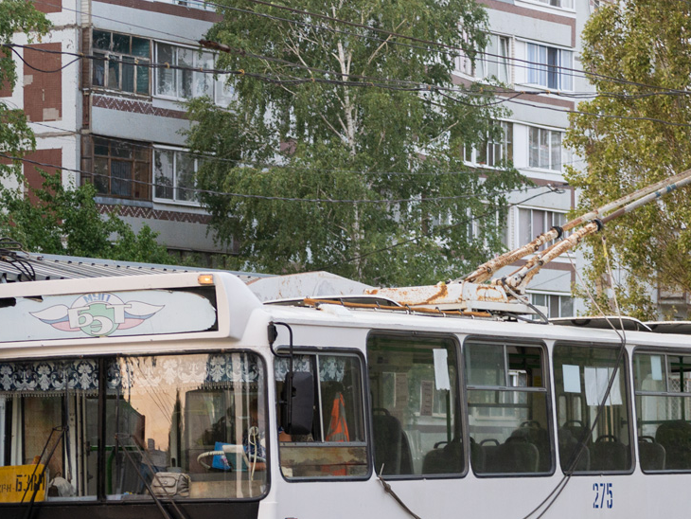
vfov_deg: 10.8
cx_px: 432
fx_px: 2732
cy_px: 359
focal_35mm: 137
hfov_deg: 14.4
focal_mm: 55
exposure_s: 1/200
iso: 400
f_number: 4
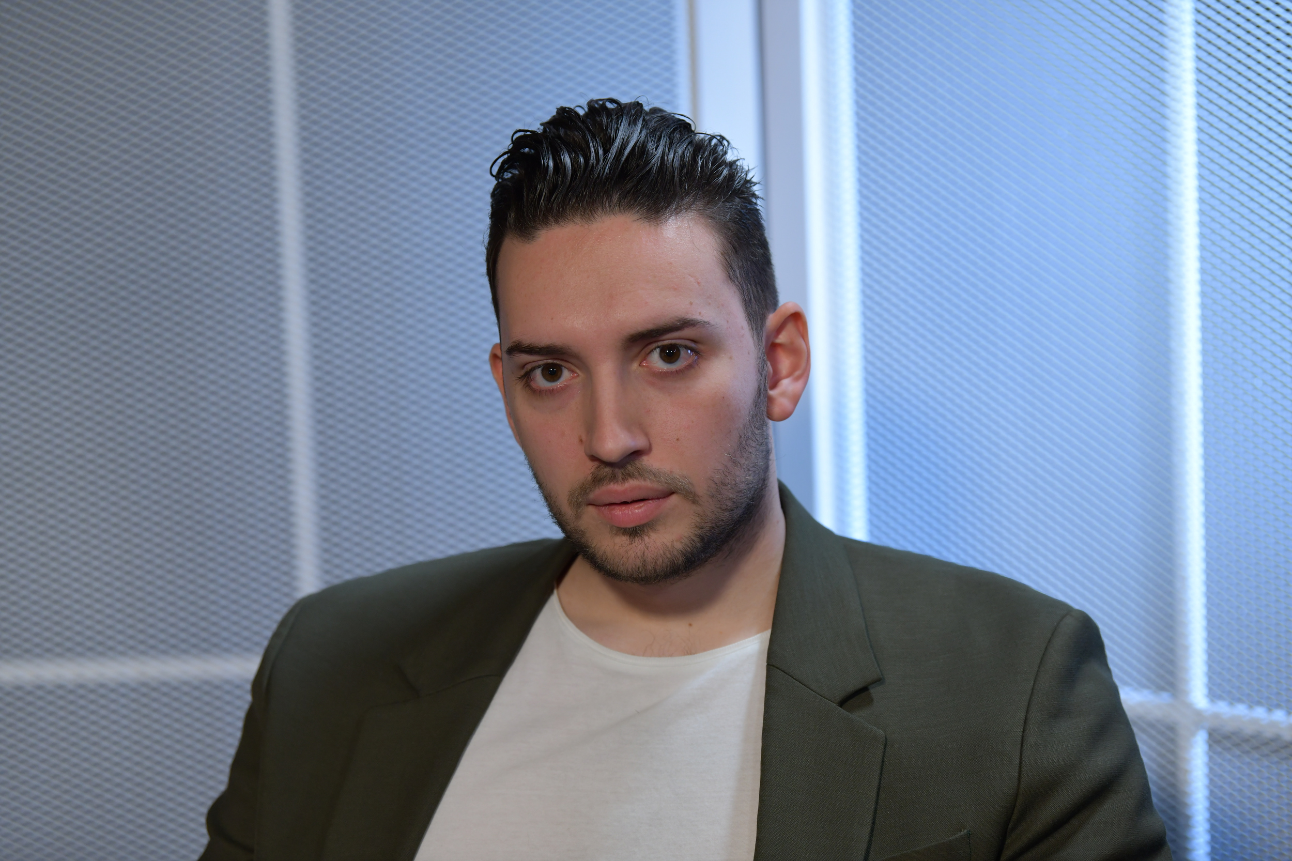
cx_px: 646
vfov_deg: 10.2
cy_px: 430
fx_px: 4844
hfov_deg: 15.2
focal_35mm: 135
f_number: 3.5
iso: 800
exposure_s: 1/200
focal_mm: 135
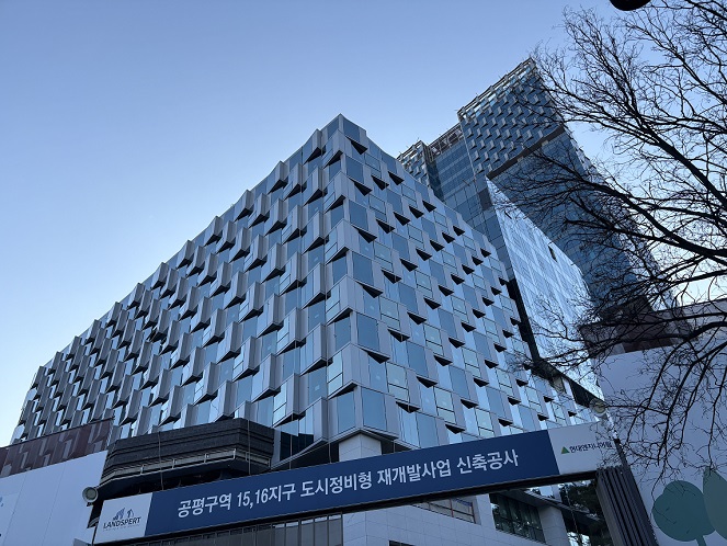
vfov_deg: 53.1
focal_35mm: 26
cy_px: 273
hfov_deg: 67.3
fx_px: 546
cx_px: 364
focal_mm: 5.96
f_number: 1.6
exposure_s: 1/1217
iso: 50
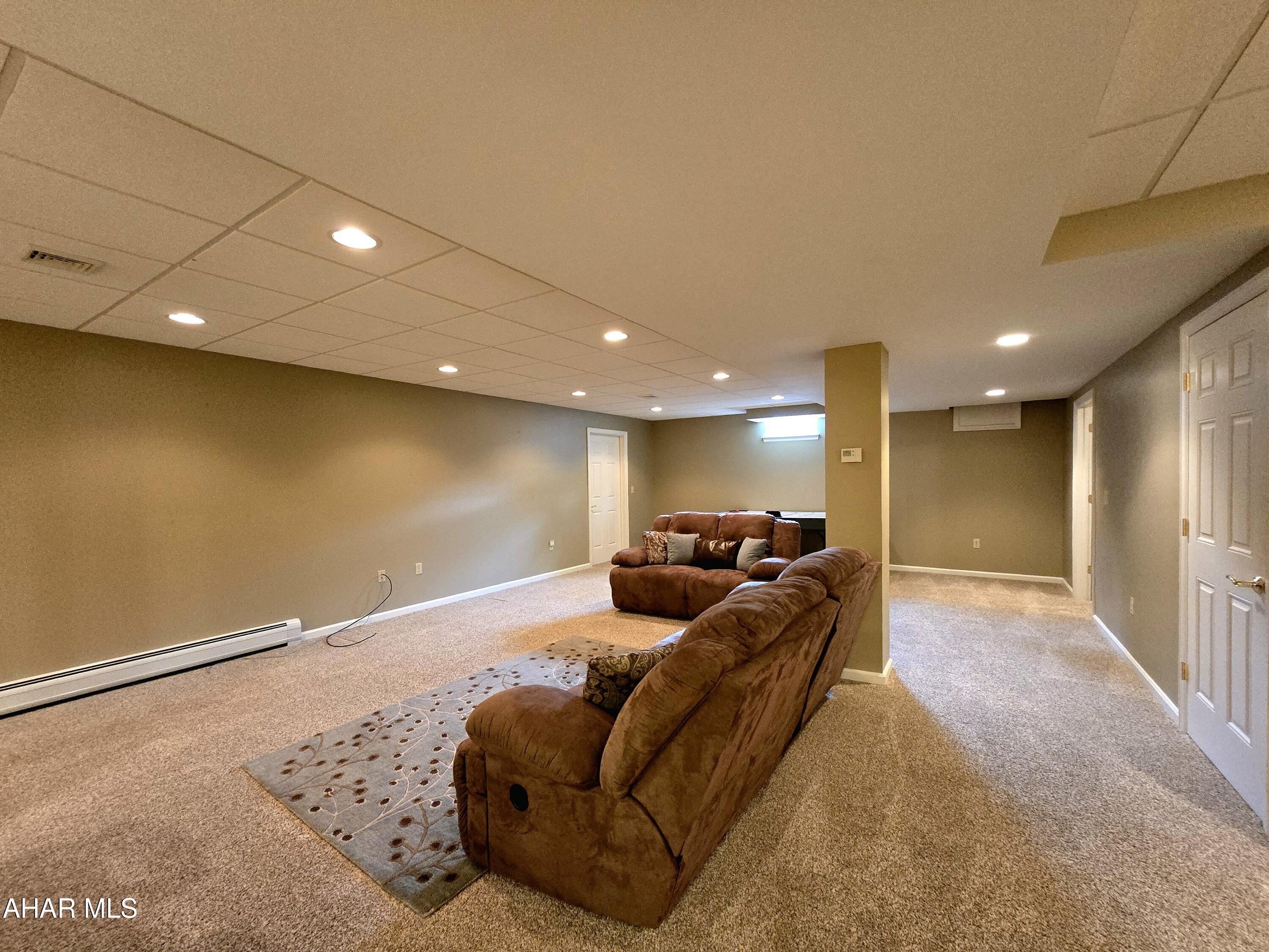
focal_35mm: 13
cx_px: 634
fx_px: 477
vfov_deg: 89.9
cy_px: 476
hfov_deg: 106.2
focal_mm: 2.2
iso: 1250
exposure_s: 1/60.2
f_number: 2.2
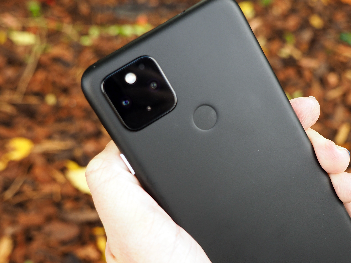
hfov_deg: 37.2
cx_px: 226
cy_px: 181
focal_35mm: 51
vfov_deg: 28.3
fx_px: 517
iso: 200
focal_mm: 17
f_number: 3.2
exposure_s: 1/100
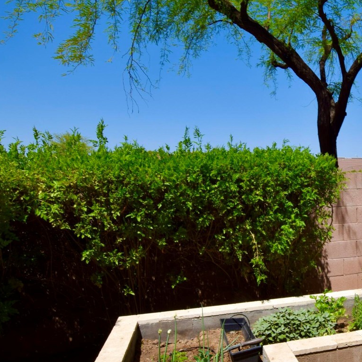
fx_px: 355
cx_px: 324
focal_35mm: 30
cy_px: 176
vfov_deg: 54.0
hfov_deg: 48.5
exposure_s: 1/200
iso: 100
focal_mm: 10
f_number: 11
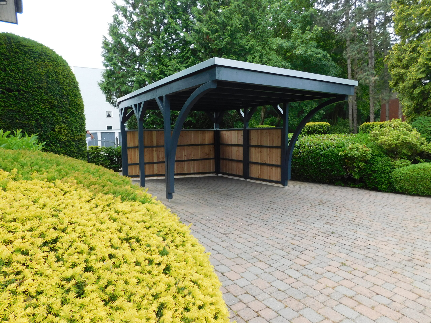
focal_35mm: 23
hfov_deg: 73.9
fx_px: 286
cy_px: 162
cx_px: 216
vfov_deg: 58.9
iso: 125
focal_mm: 4
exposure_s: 1/400
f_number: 3
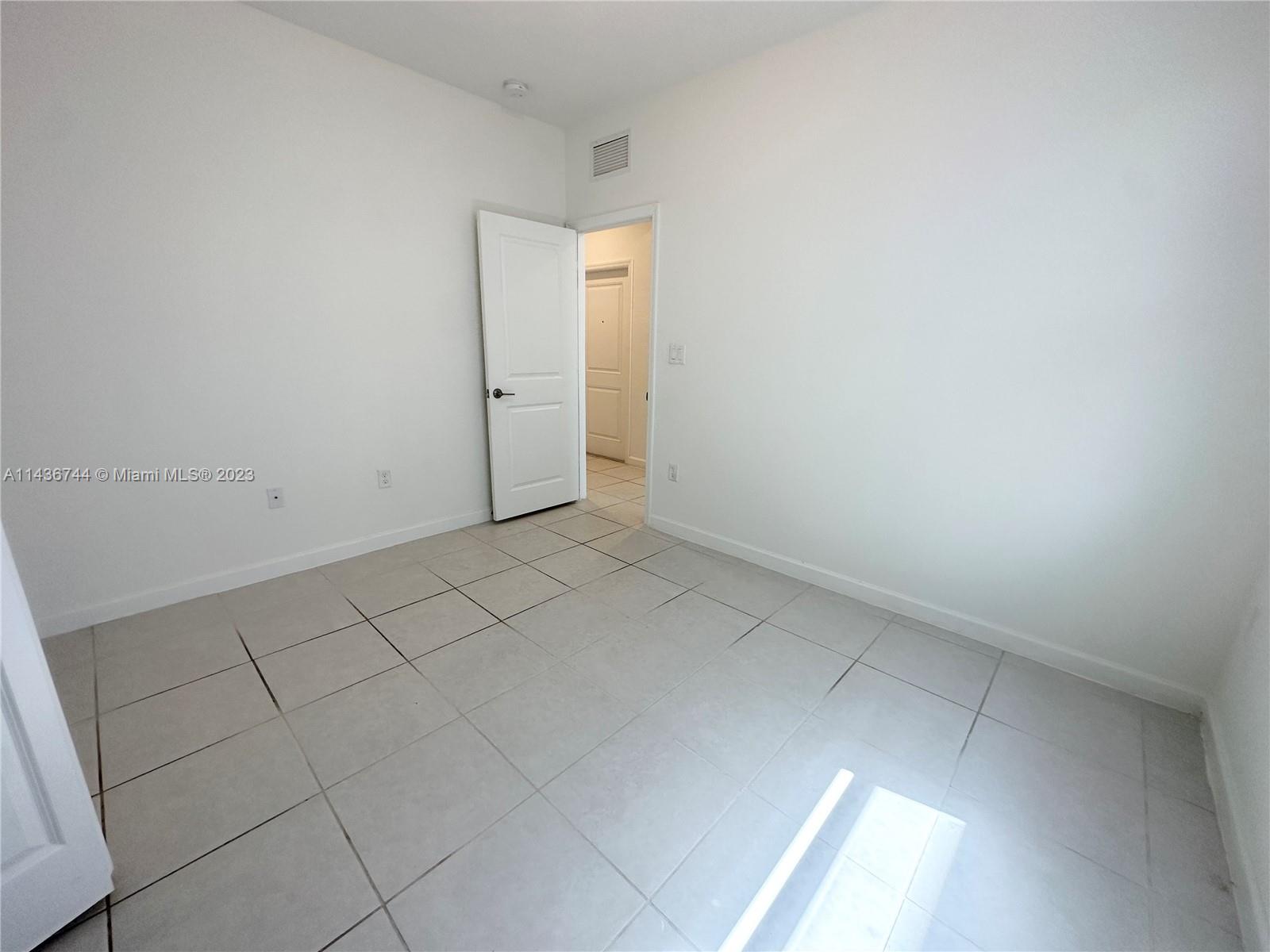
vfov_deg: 85.7
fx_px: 514
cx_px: 635
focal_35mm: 14
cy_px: 476
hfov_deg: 102.1
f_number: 2.2
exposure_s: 1/120
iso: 125
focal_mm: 2.22
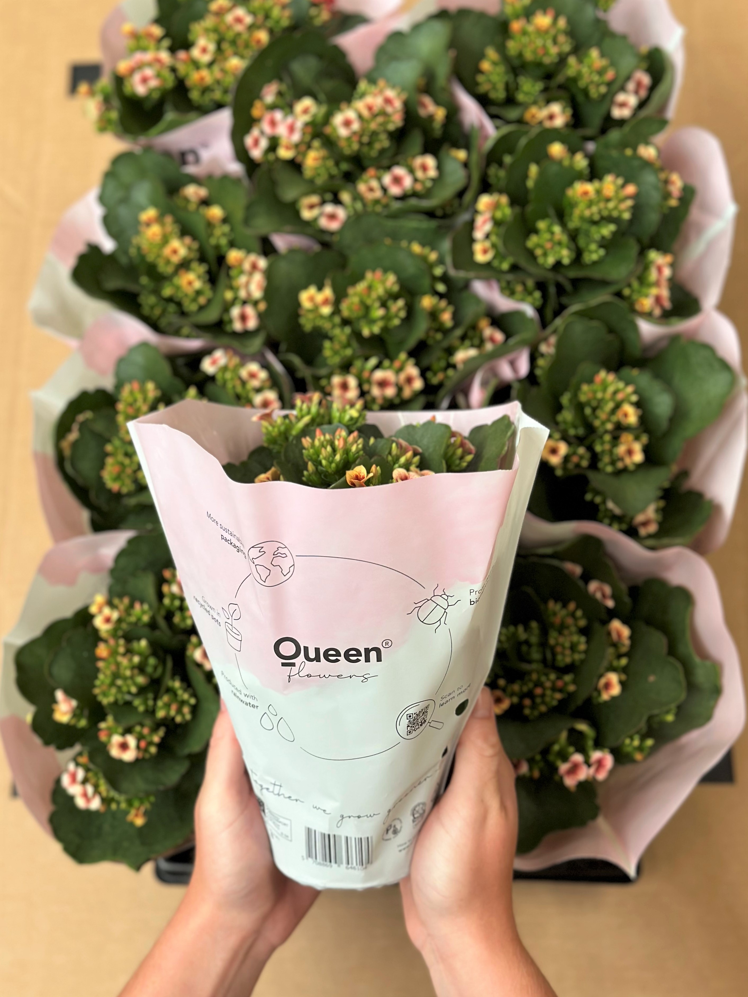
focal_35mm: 48
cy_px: 498
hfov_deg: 30.3
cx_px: 374
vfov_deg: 39.7
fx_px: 1383
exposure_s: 1/100
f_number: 1.78
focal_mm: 6.86
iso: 125
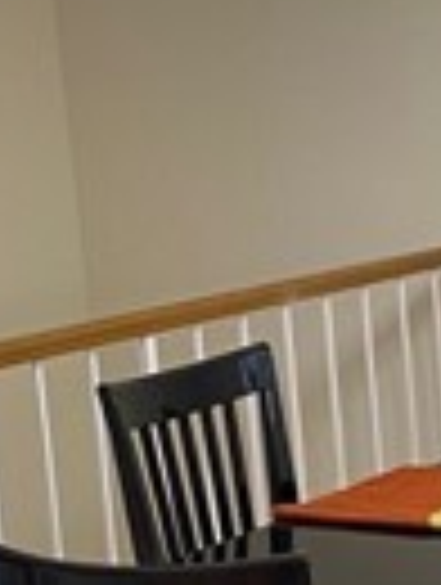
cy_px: 360
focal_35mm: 128
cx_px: 680
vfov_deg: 15.4
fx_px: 2167
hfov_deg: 11.1
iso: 100
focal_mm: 4.25
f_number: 1.8
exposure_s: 1/60
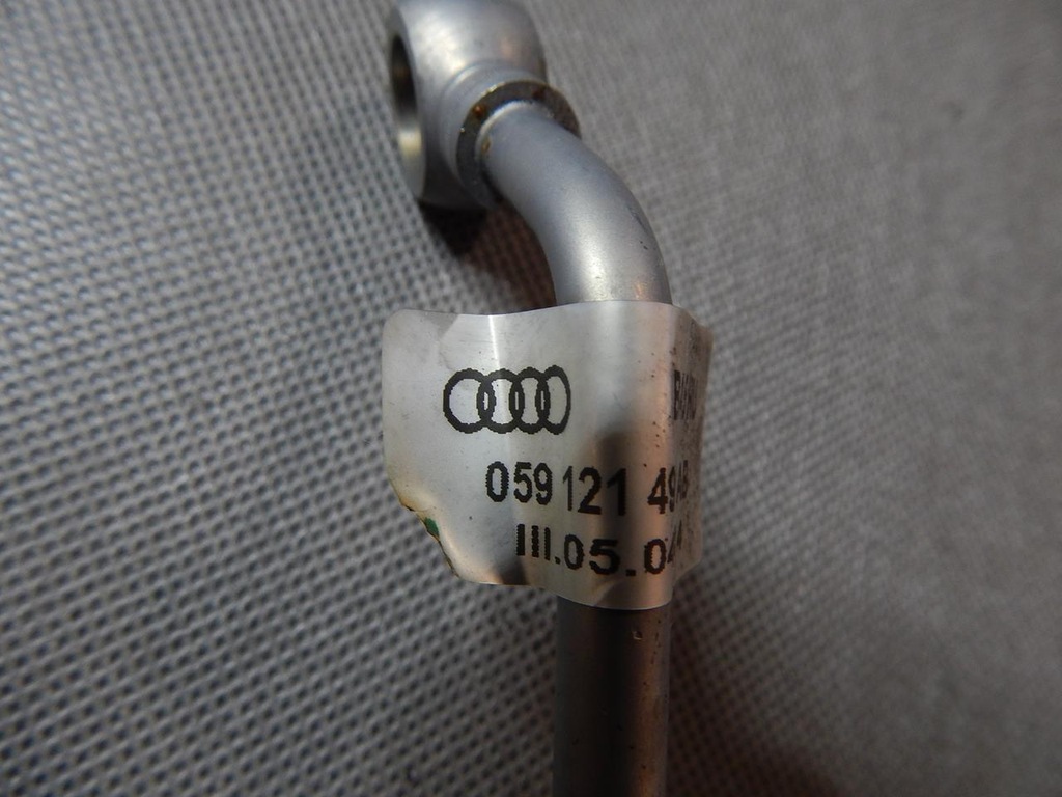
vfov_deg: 58.9
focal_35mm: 23
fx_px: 706
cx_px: 531
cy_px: 398
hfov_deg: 73.9
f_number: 3
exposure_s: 1/30
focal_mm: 4
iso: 200
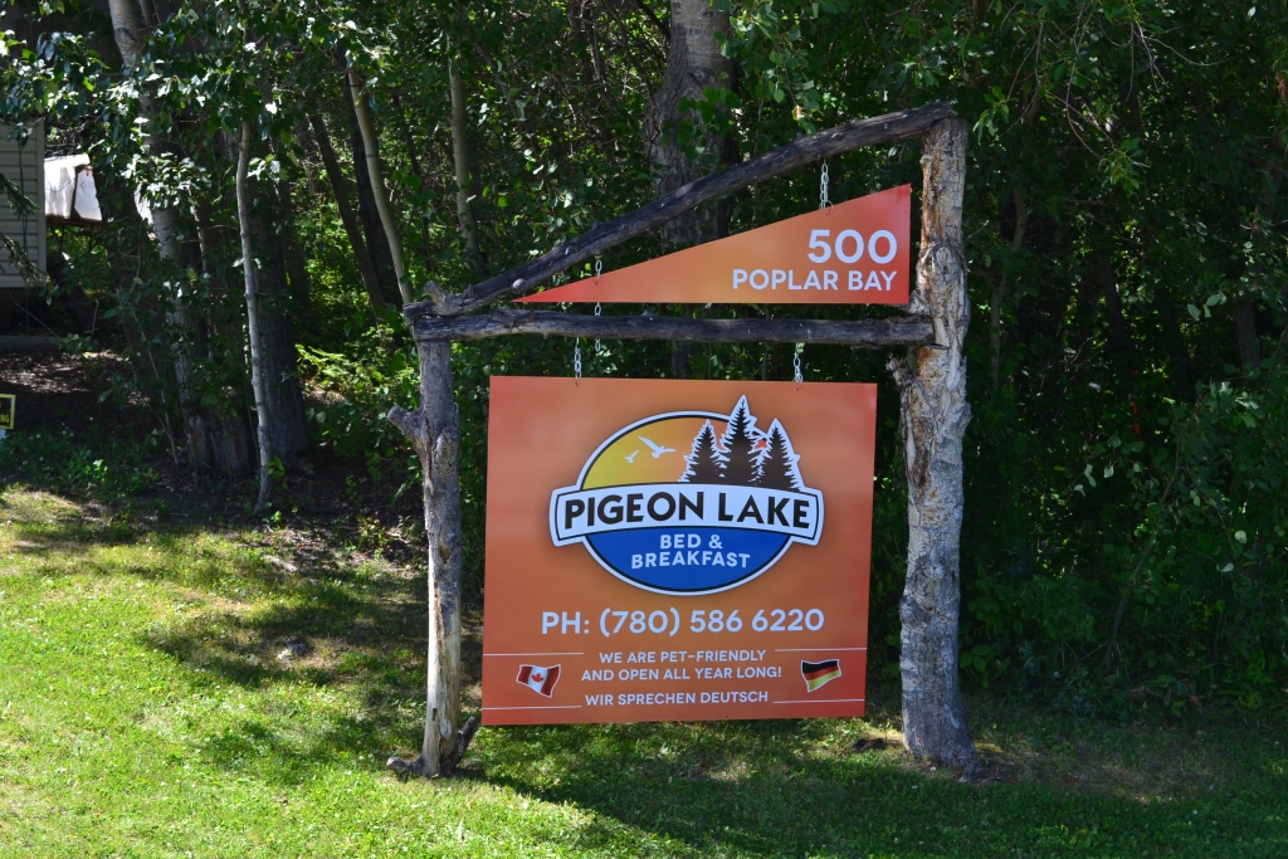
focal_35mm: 52
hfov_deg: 37.8
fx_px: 1878
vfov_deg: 25.8
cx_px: 644
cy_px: 430
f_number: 9
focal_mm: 35
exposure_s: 1/160
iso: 400
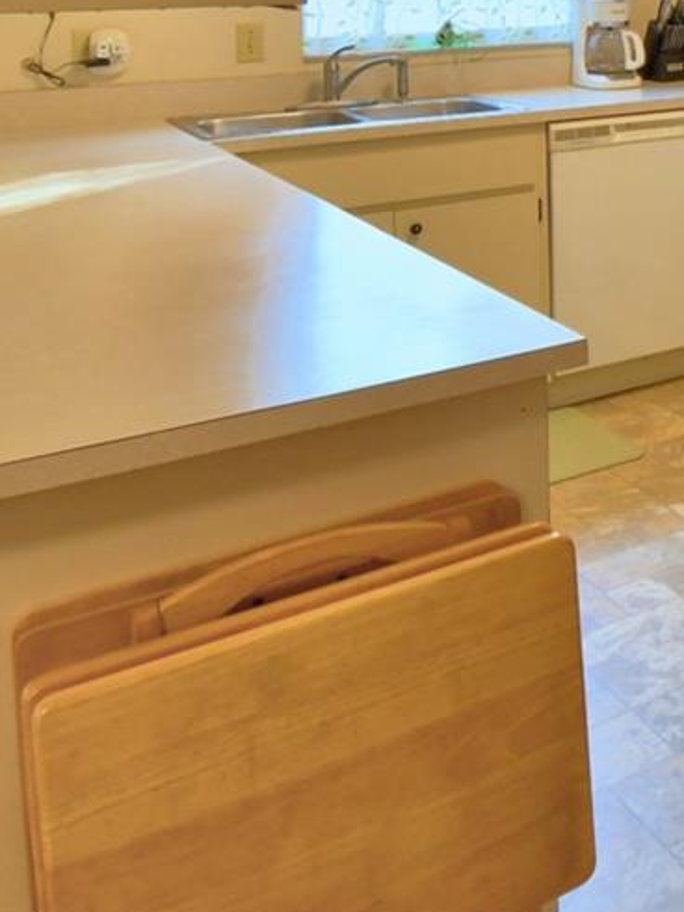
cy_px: -17
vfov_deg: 36.1
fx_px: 1239
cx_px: 1011
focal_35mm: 47
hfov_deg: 24.4
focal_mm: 10
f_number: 4.5
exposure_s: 1/40
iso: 400
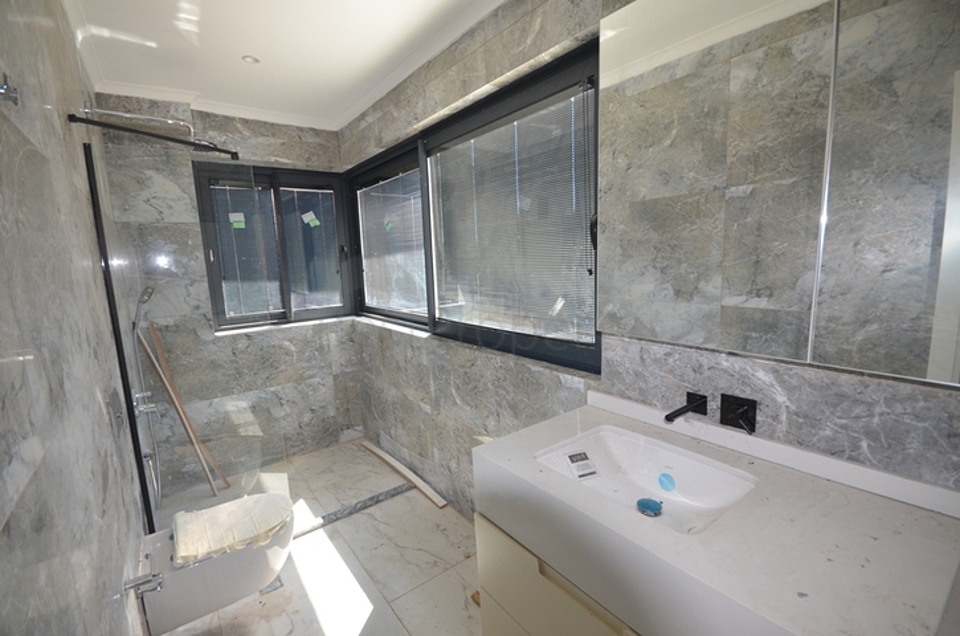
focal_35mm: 15
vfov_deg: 77.1
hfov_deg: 100.5
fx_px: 399
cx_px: 480
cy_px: 318
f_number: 7.1
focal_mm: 10
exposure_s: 1/80
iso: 400
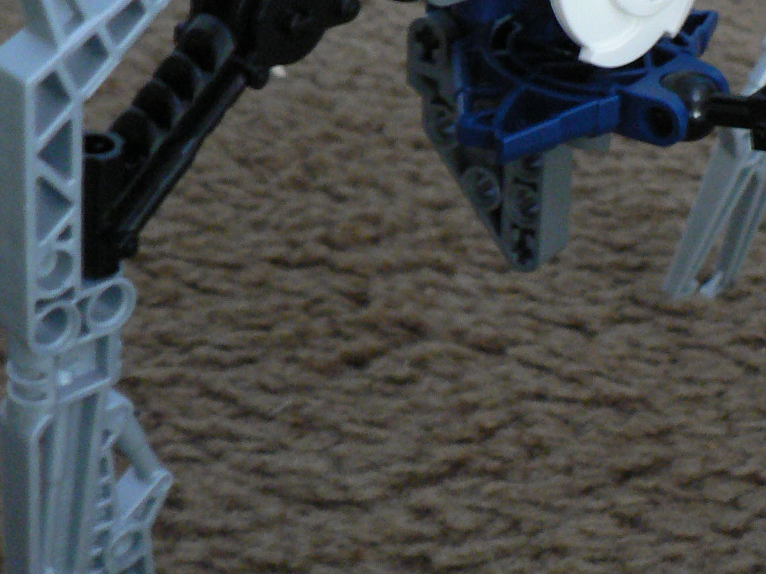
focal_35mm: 81
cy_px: 179
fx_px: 1792
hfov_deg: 23.7
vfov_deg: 18.1
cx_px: 630
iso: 200
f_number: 2.8
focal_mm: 6
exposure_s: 1/4
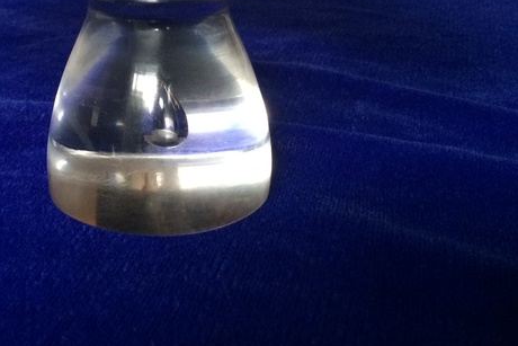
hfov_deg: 32.7
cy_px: 46
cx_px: 181
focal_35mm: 61
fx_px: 878
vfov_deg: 21.8
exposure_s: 1/15
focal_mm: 4.12
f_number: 2.2
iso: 320
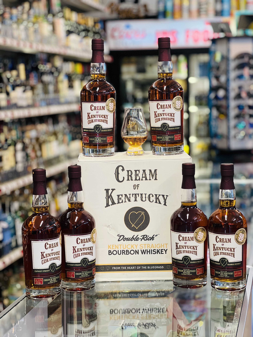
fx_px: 750
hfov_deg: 19.1
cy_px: 168
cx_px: 126
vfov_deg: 25.3
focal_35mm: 77
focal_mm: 9
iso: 125
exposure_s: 1/40
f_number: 2.8
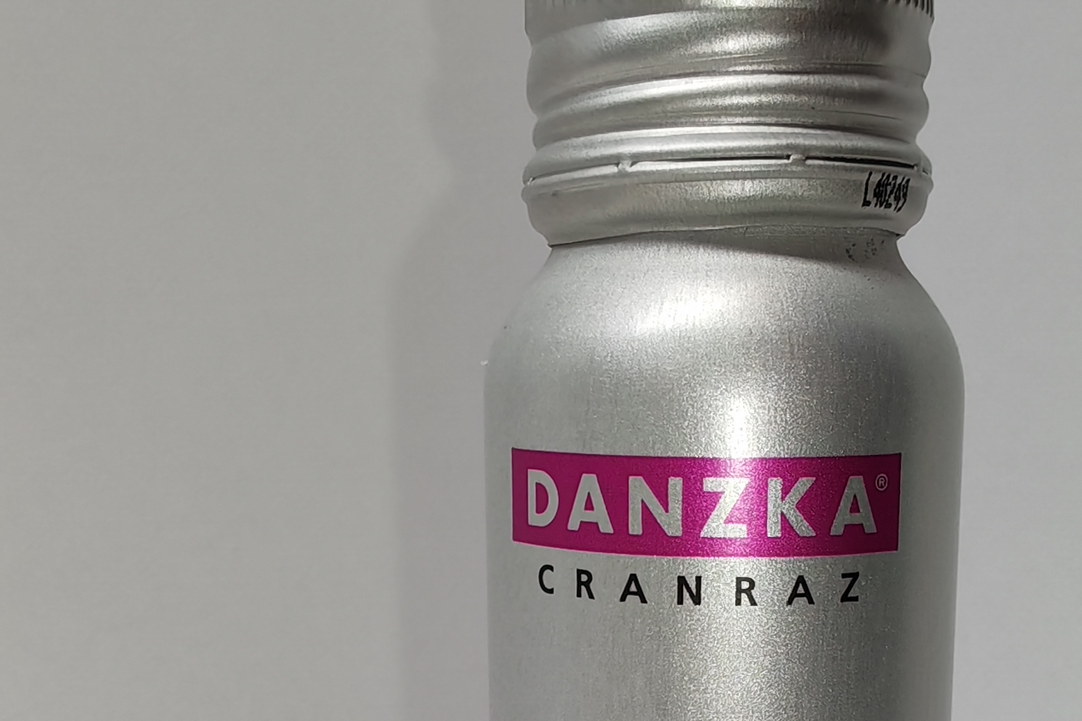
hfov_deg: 38.8
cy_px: 640
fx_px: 1533
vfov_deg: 25.7
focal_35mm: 51
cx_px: 636
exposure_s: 1/100
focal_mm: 1.96
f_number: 2.2
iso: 50
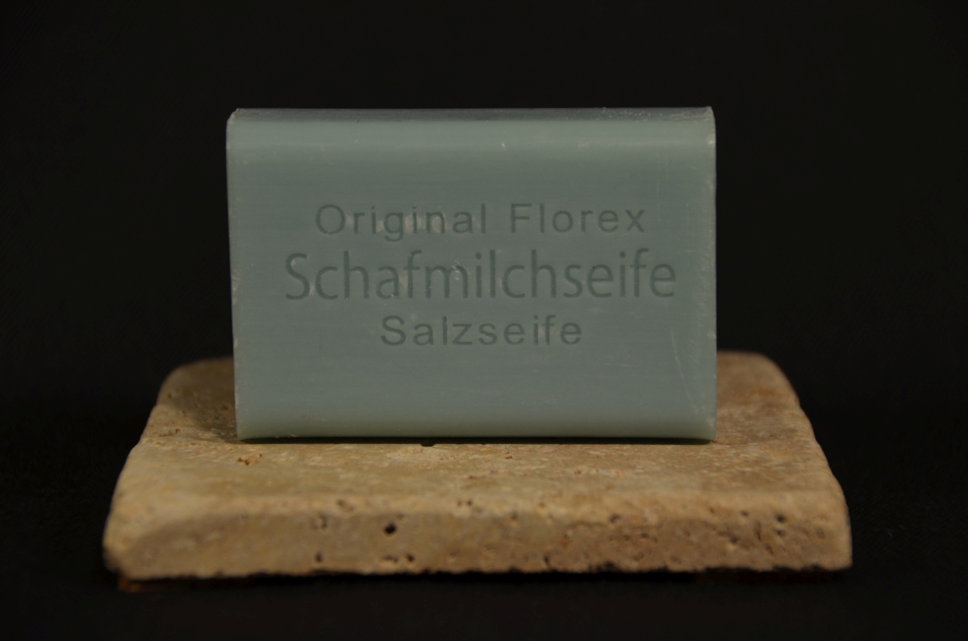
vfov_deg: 9.9
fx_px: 3703
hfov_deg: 14.9
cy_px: 320
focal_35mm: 138
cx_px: 484
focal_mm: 92
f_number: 5.6
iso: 400
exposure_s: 1/320
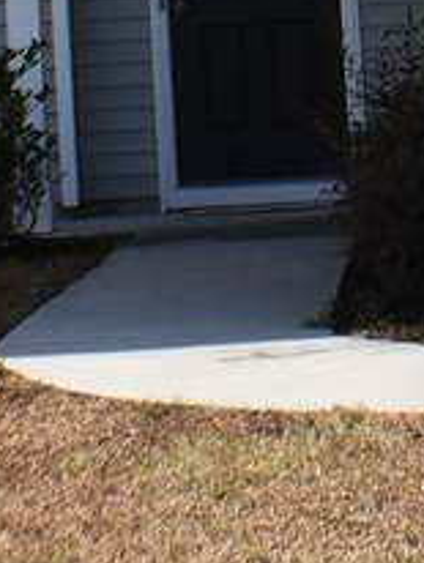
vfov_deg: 8.6
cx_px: 621
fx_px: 3651
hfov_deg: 6.6
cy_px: -316
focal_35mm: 224
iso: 200
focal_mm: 25
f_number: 8
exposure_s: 1/500
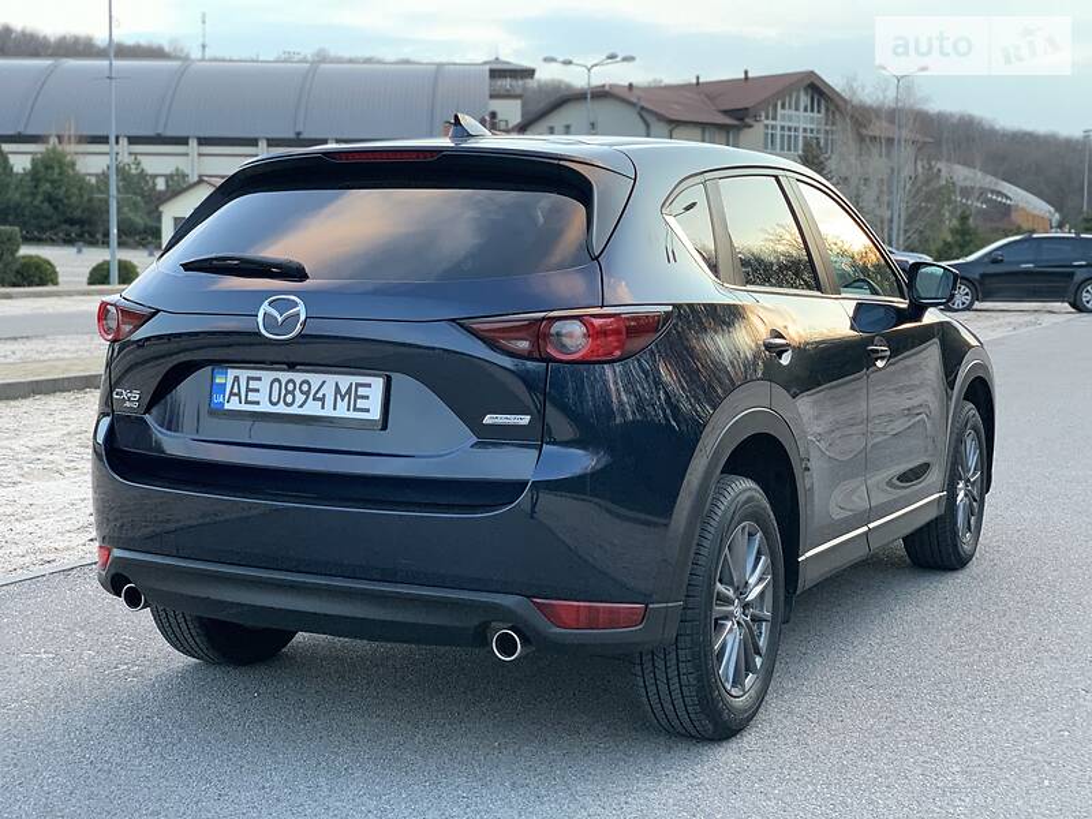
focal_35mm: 52
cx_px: 546
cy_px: 410
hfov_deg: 36.8
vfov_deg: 28.0
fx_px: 1640
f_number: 2.4
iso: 200
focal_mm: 6
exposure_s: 1/60
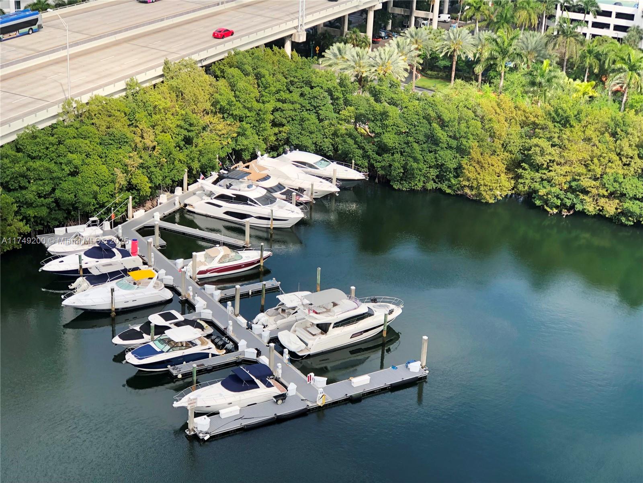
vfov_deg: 25.7
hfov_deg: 33.8
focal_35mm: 57
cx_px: 322
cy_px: 242
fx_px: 1059
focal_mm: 6.6
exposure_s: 1/415
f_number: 2.8
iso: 20
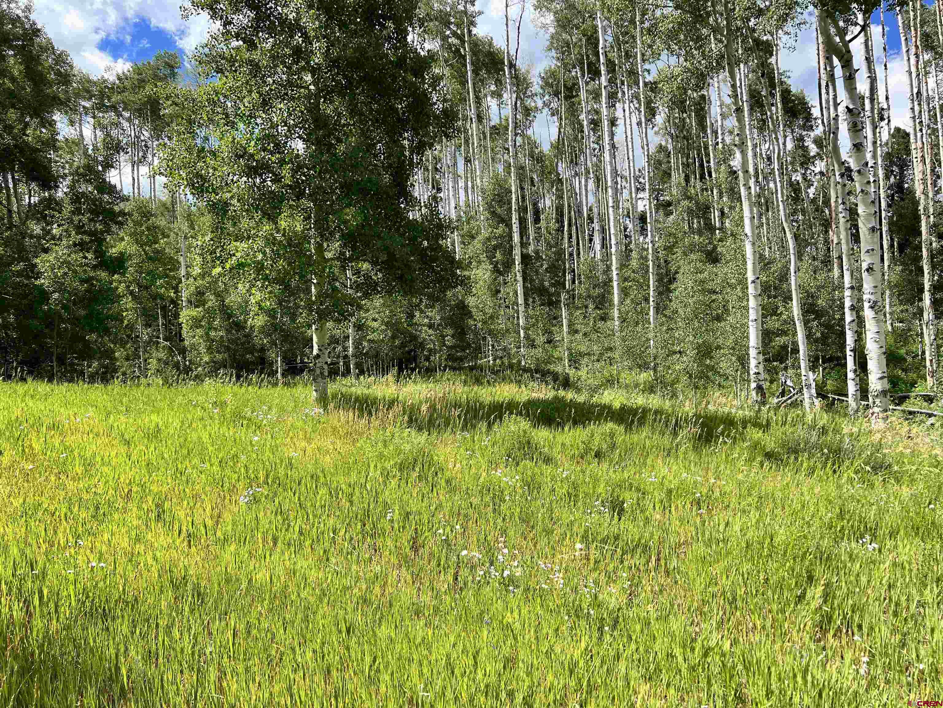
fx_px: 708
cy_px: 354
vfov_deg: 53.1
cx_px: 472
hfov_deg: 67.3
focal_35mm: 26
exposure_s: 1/2353
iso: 50
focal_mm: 5.7
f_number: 1.5
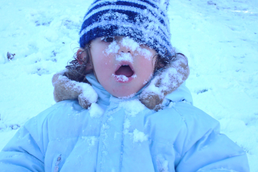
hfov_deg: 19.1
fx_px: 767
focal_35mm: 107
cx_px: 129
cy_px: 77
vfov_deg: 12.8
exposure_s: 1/160
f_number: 5.6
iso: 80
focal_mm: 16.8
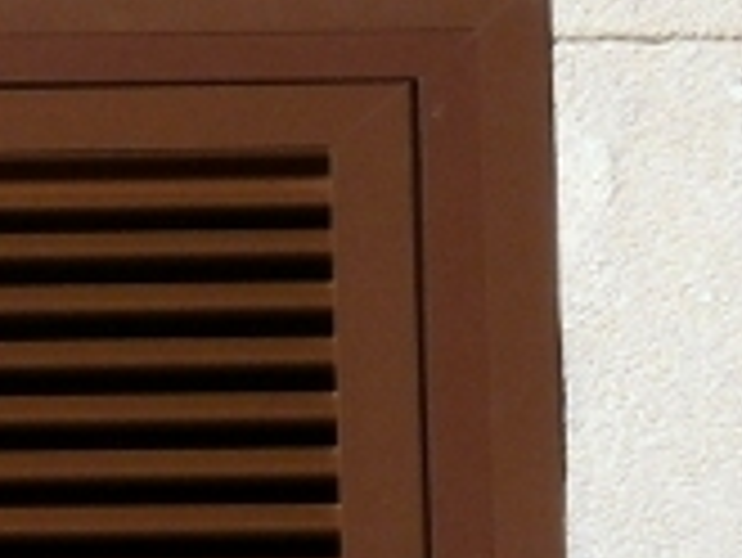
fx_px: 15166
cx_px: -202
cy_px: 416
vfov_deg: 2.1
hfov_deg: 2.8
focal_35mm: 707
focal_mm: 23.5
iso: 80
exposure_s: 1/500
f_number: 6.5
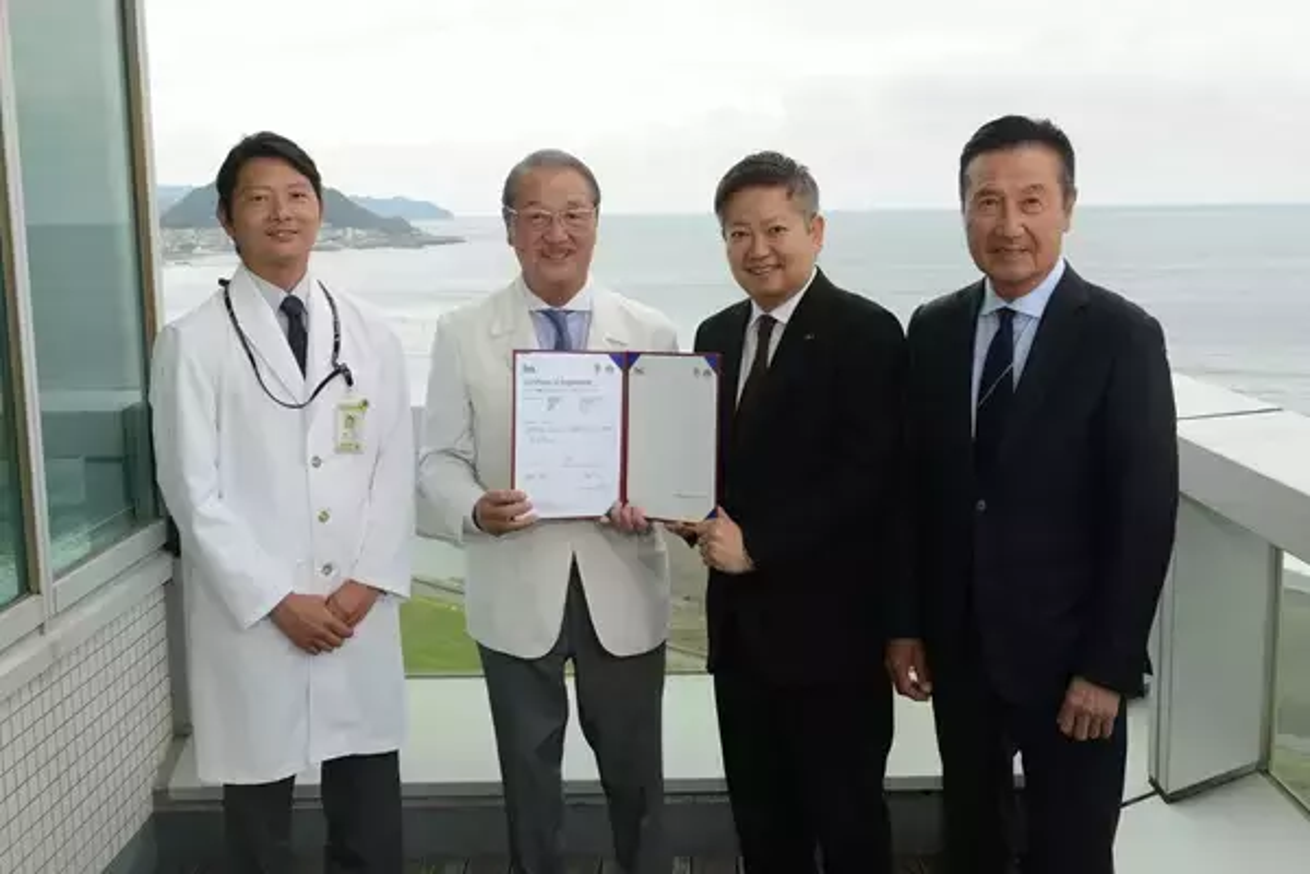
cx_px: 655
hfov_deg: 46.4
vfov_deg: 31.9
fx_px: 1528
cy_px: 437
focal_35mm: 42
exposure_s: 1/400
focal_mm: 42
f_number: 8
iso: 800
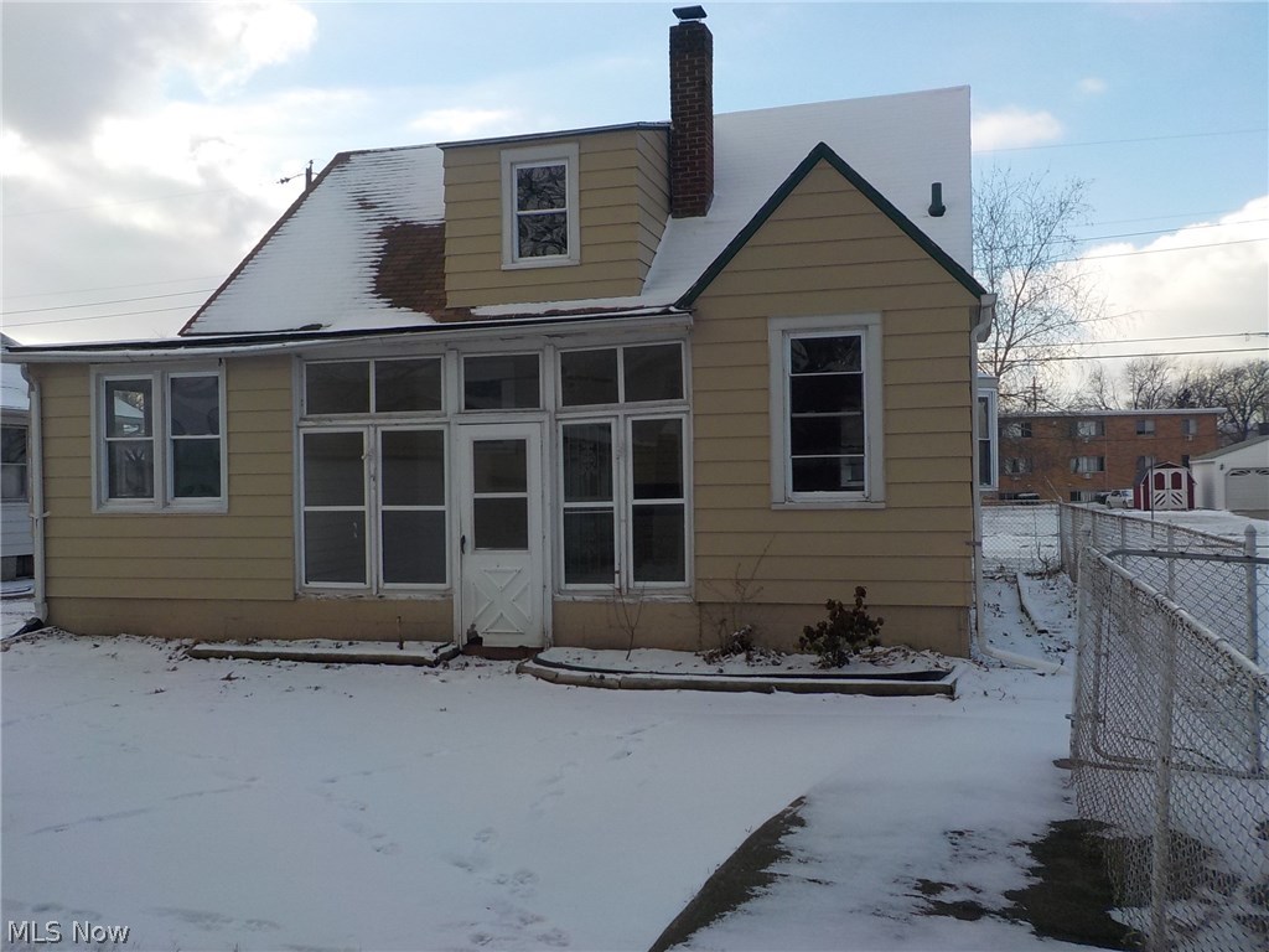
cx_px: 634
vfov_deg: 46.8
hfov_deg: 60.0
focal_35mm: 30
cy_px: 476
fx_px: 1100
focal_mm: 4.1
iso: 125
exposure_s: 1/1000
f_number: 3.3
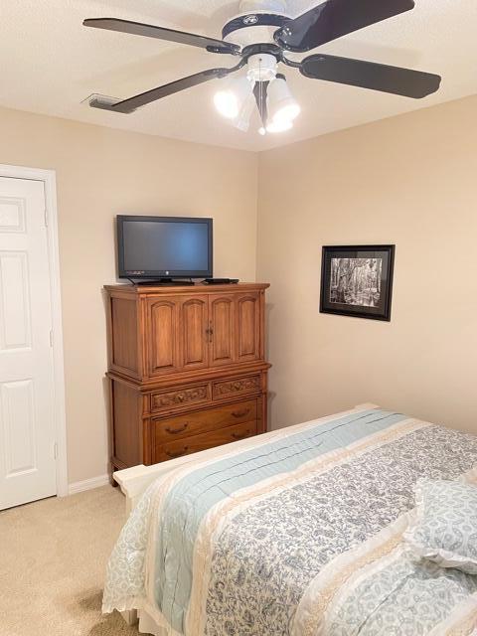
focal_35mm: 26
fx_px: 478
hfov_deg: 53.1
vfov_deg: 67.3
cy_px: 318
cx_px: 238
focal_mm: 4.2
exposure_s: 1/30
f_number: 1.6
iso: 640
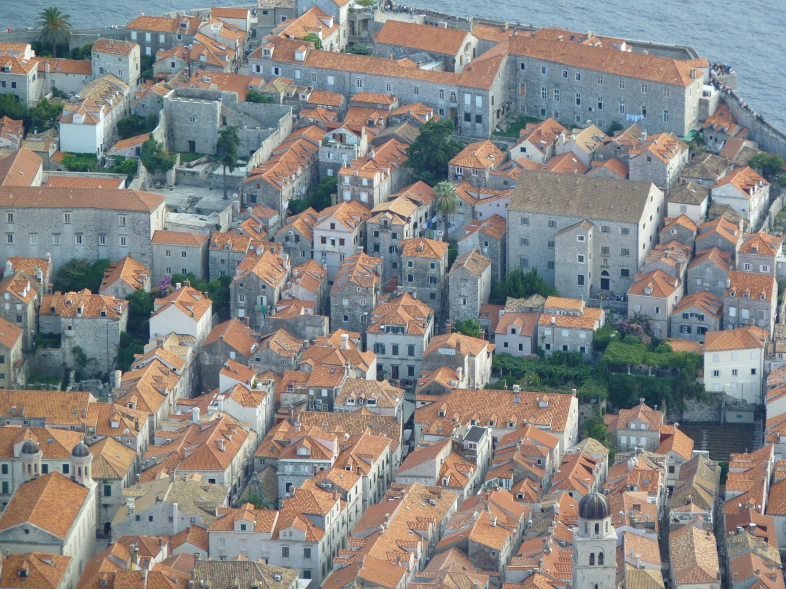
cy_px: 294
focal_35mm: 278
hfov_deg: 7.1
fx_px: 6312
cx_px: 393
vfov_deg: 5.3
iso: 80
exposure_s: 1/80
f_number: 3.7
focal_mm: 49.3
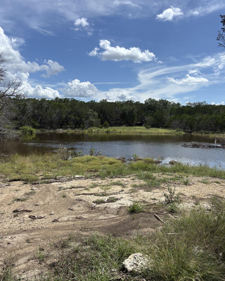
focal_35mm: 28
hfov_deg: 51.5
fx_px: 233
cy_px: 146
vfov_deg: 62.2
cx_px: 113
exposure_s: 1/5348
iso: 50
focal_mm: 5.96
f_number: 1.6
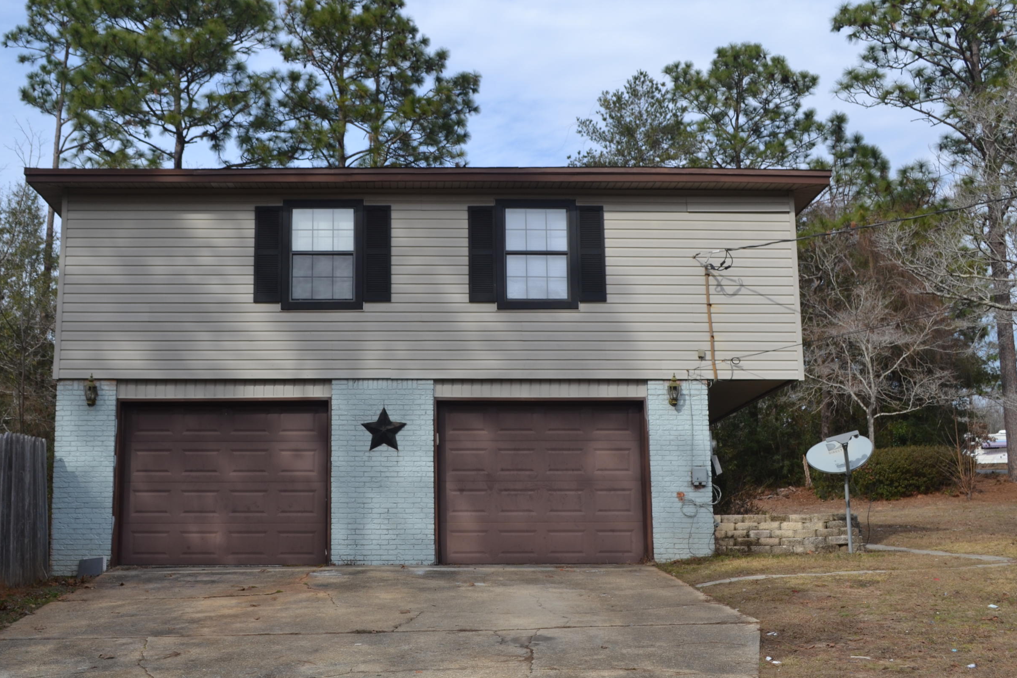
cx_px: 434
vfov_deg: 29.9
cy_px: 342
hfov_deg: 43.5
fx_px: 1271
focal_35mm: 45
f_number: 7.1
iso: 100
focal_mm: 24
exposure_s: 1/200
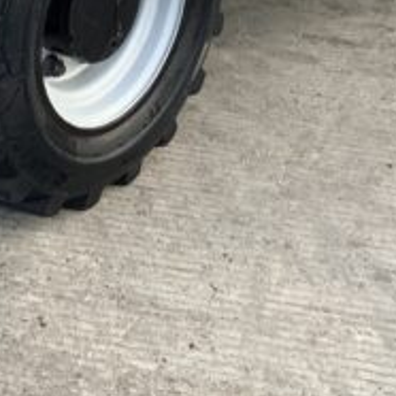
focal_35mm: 141
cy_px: -294
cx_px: 102
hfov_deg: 12.4
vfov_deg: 11.6
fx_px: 1825
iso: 16
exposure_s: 1/186
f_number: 1.8
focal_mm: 3
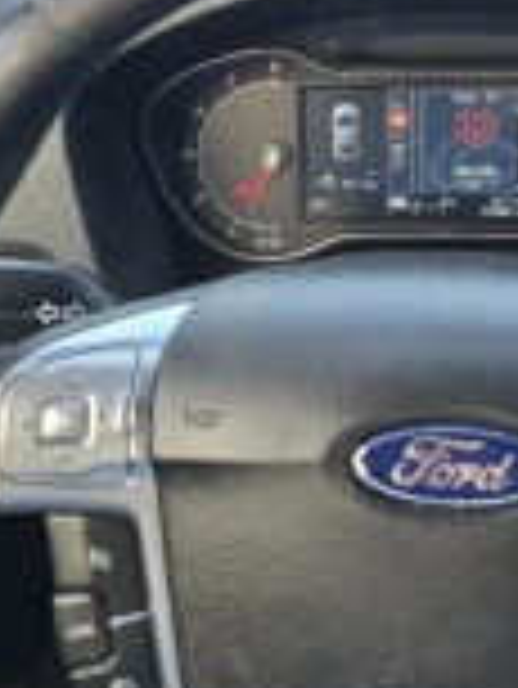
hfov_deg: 23.9
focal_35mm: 60
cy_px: 72
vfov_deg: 30.8
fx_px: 1195
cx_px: 441
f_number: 1.7
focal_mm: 6.3
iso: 125
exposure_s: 1/182
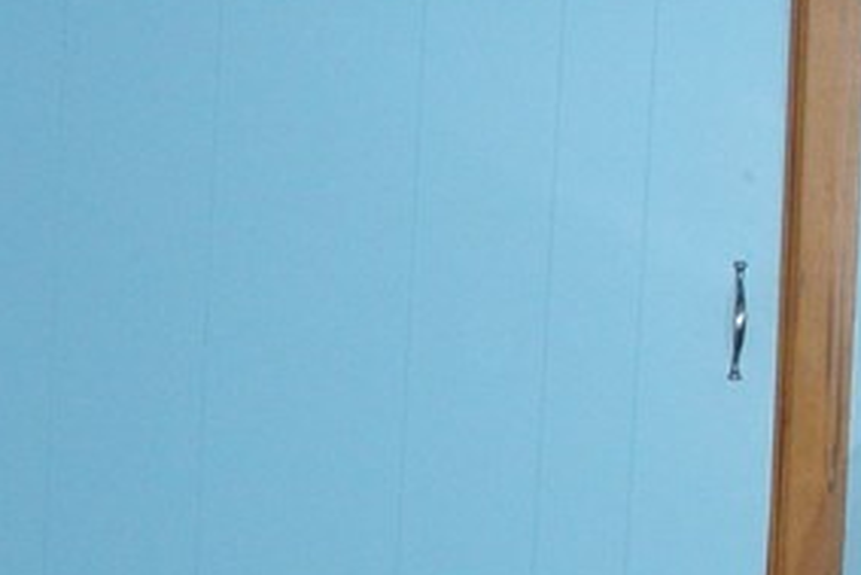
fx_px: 3422
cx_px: 286
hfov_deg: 14.3
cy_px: 639
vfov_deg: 9.5
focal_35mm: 143
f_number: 3.5
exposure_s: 1/30
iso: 250
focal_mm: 6.7
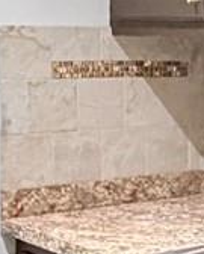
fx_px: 978
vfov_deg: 14.8
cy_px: 107
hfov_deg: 10.9
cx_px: 406
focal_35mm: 130
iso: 500
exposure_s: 1/60
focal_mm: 2.22
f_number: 2.2
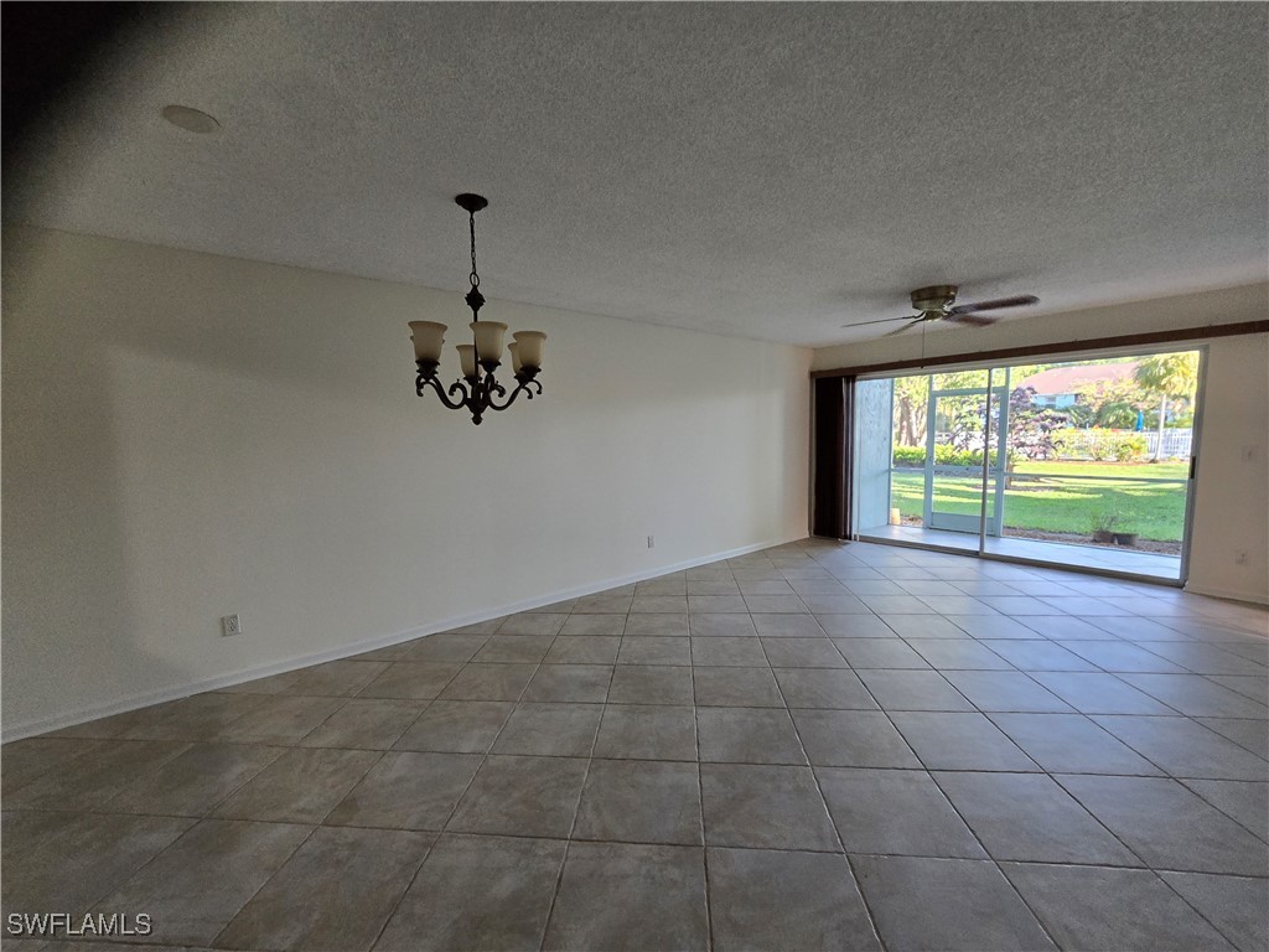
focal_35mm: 13
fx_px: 477
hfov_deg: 106.2
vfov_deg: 89.9
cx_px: 634
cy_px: 476
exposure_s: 1/60
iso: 250
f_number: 2.2
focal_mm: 2.2
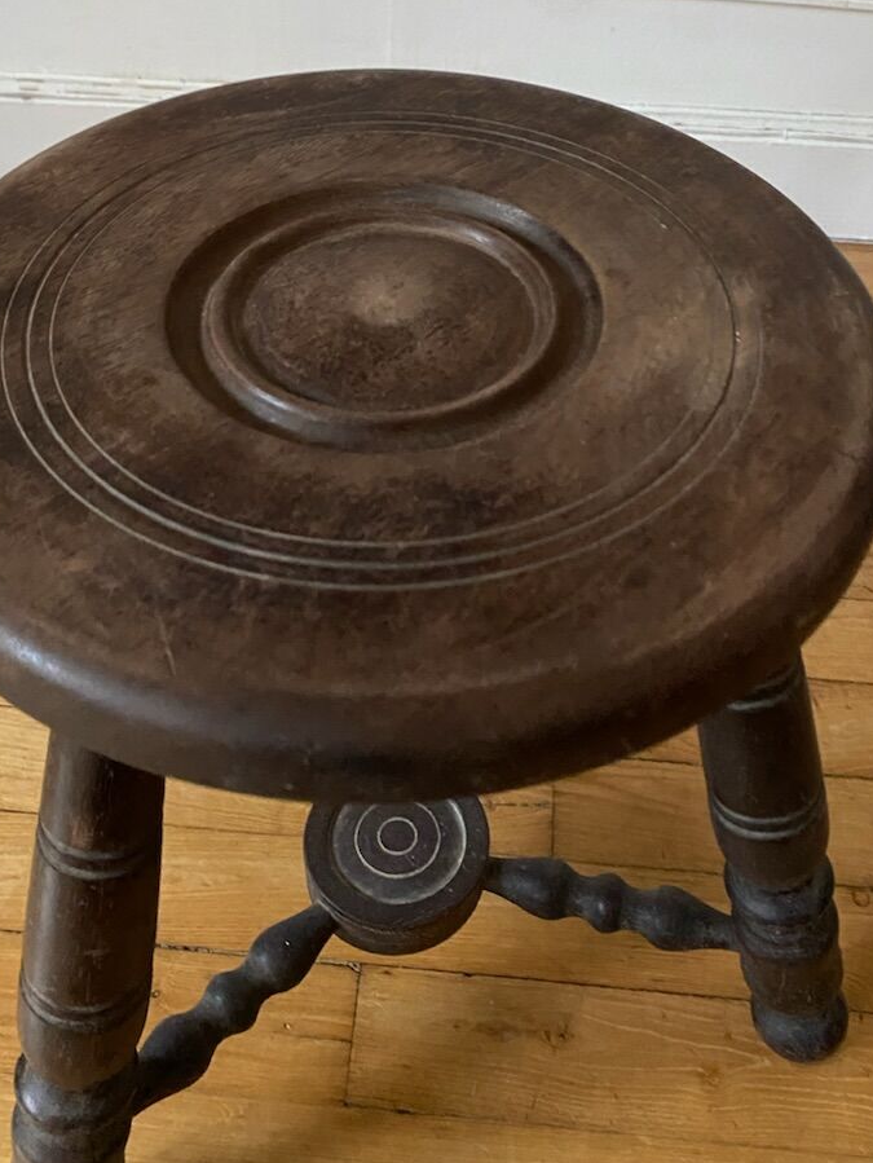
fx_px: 1243
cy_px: 389
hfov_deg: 38.7
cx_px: 435
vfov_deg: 49.3
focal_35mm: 37
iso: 800
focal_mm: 4.25
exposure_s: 1/30
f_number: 1.8
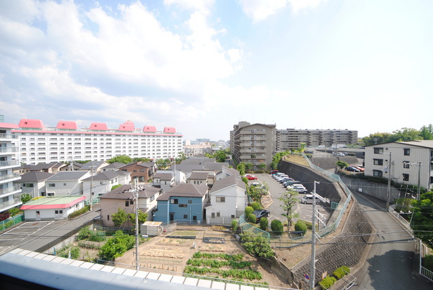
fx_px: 144
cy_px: 145
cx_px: 216
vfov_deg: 90.1
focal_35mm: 12
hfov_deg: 112.6
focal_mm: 8
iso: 100
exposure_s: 1/200
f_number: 7.1
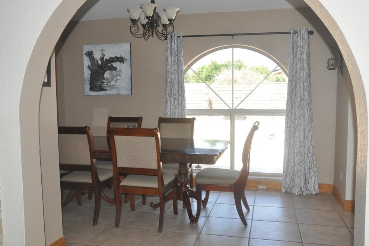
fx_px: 333
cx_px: 185
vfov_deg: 40.5
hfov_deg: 57.9
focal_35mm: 33
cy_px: 122
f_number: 9
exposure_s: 1/200
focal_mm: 21
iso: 1000
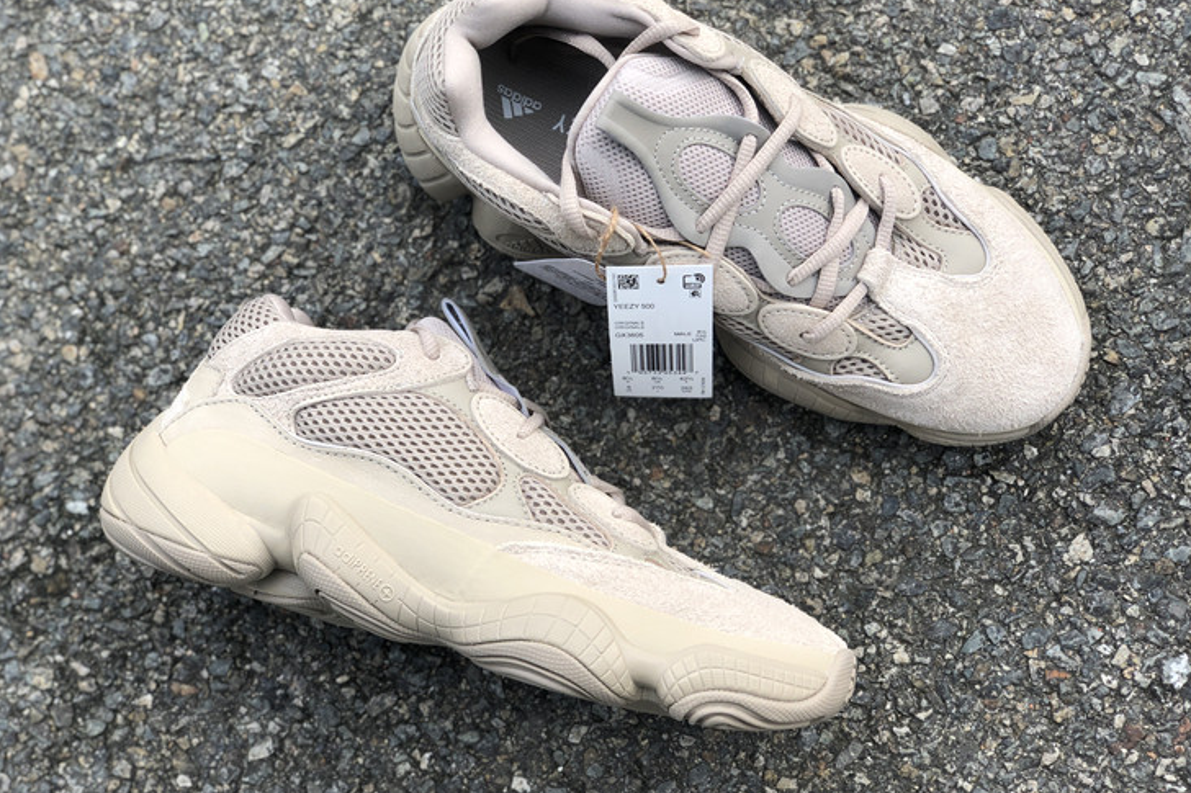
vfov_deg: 24.6
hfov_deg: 36.3
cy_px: 392
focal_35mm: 55
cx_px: 591
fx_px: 1819
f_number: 2.4
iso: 16
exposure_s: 1/282
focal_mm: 6
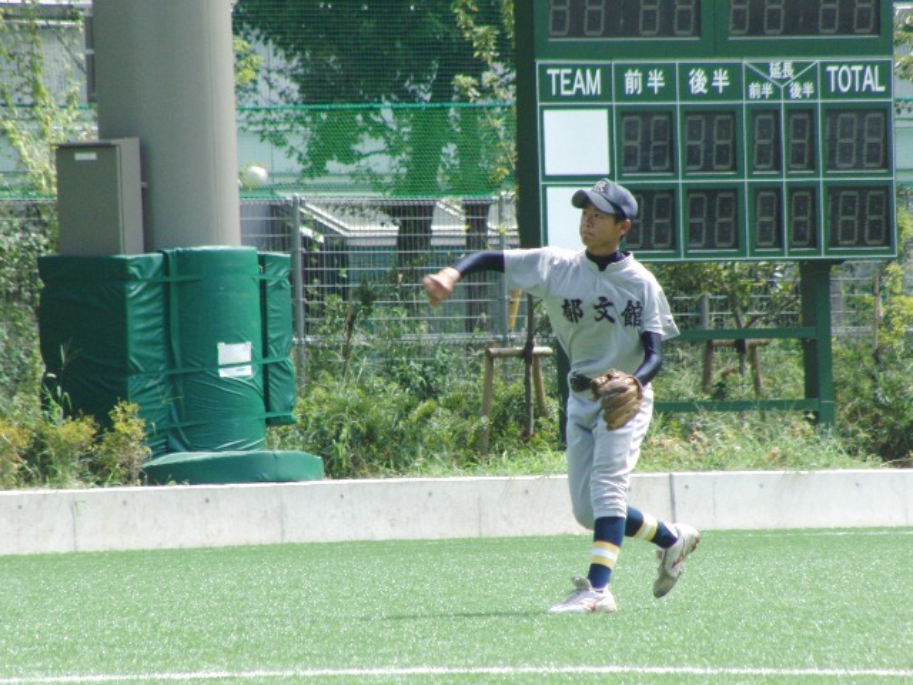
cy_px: 342
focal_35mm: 471
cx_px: 456
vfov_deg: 3.2
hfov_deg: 4.2
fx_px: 12423
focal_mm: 83.3
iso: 200
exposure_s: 1/500
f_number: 4.4
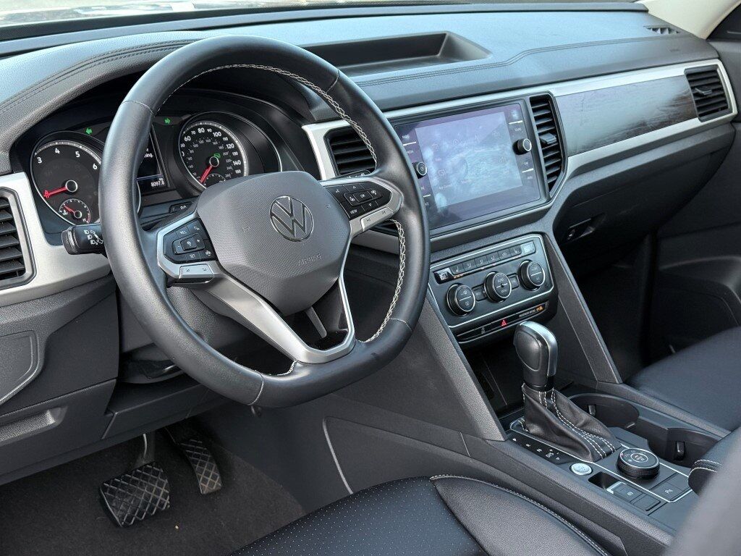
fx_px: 1028
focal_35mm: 48
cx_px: 370
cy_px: 278
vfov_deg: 30.3
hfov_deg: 39.7
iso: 64
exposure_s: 1/236
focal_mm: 6.76
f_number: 1.78
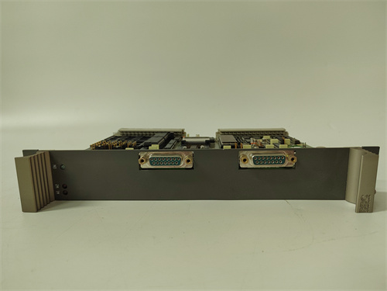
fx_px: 257
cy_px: 146
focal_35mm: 23
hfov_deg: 73.9
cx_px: 194
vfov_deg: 58.9
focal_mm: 5.52
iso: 1644
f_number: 1.9
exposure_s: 1/100
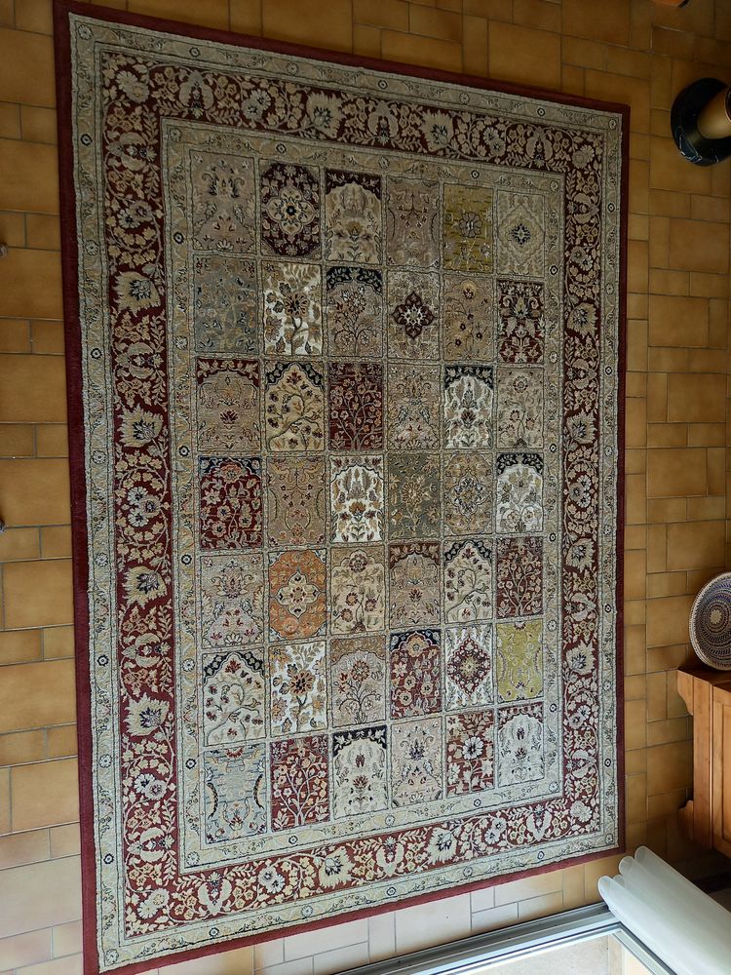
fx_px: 704
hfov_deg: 54.9
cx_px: 366
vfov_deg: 69.4
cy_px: 488
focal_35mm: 25
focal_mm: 4.6
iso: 80
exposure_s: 1/49
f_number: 2
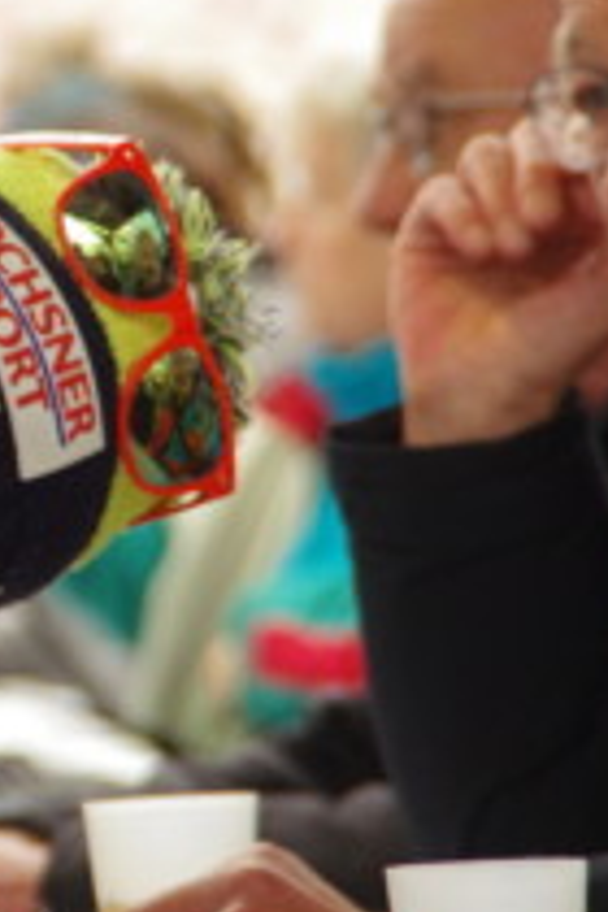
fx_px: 18087
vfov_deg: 2.9
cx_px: -126
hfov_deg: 1.9
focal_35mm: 714
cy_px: 480
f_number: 6.3
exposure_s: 1/250
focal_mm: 200
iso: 3200
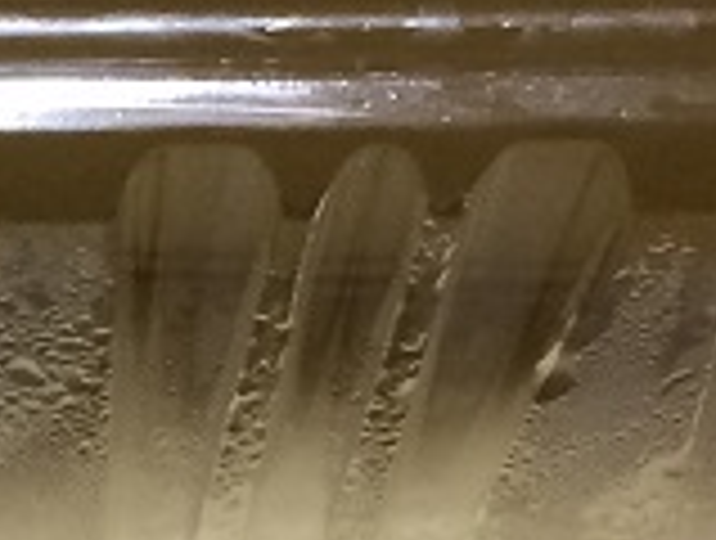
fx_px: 3773
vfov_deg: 7.8
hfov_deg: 10.5
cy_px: 1148
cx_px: -311
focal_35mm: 182
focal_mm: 4.15
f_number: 2.2
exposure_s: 1/33
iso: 100
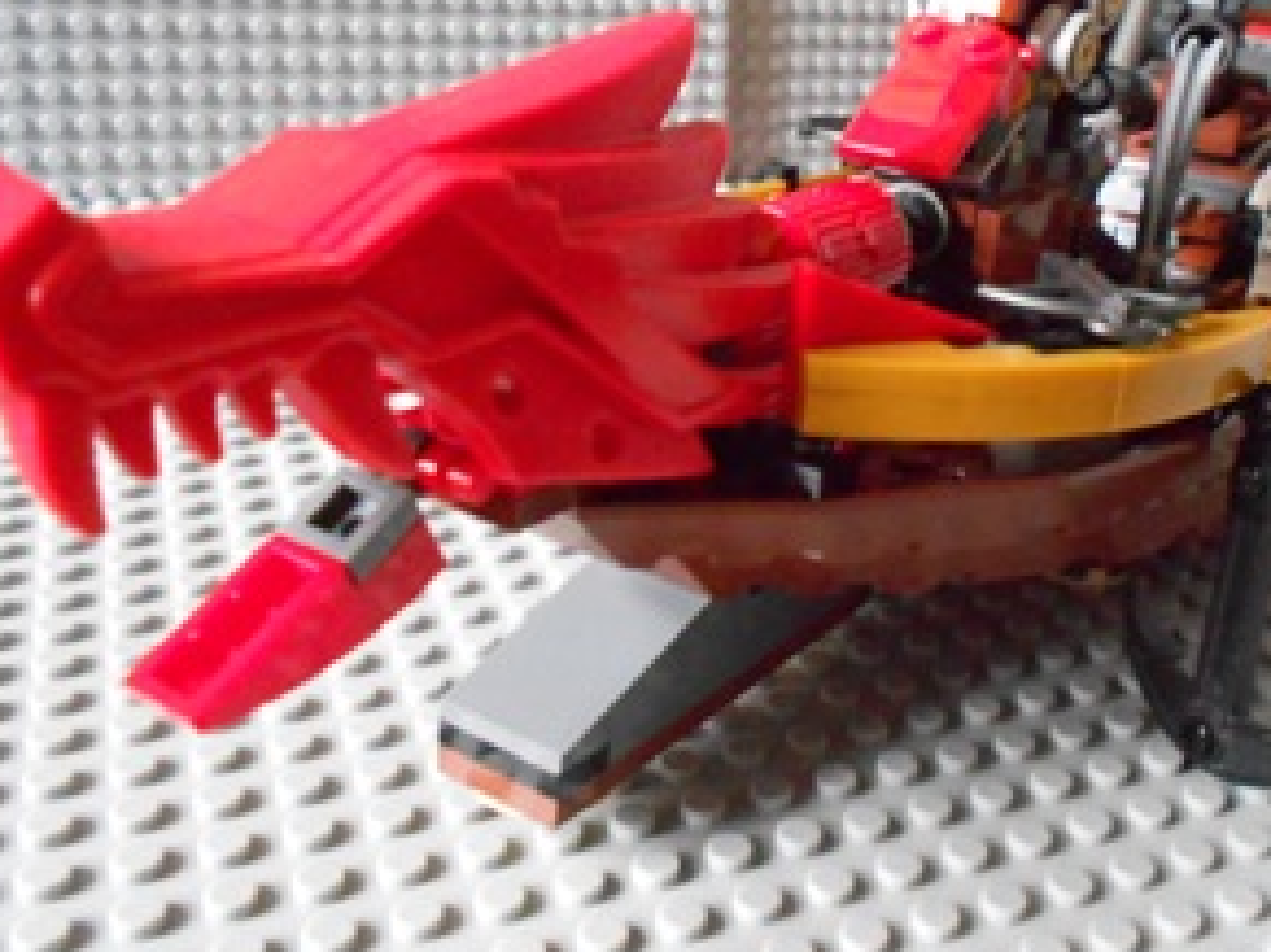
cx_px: 825
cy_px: 323
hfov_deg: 46.2
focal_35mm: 40
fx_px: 1468
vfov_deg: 35.6
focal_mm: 4.6
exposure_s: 1/4
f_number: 3.2
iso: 800
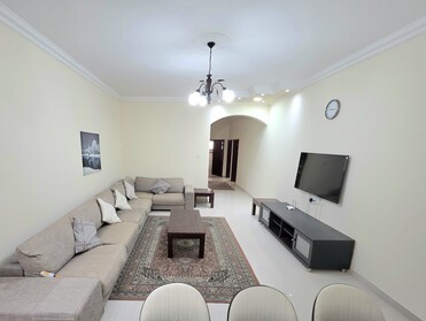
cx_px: 180
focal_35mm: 16
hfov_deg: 93.7
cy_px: 192
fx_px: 197
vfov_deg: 77.4
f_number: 1.9
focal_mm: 2.2
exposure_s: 1/101
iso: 250
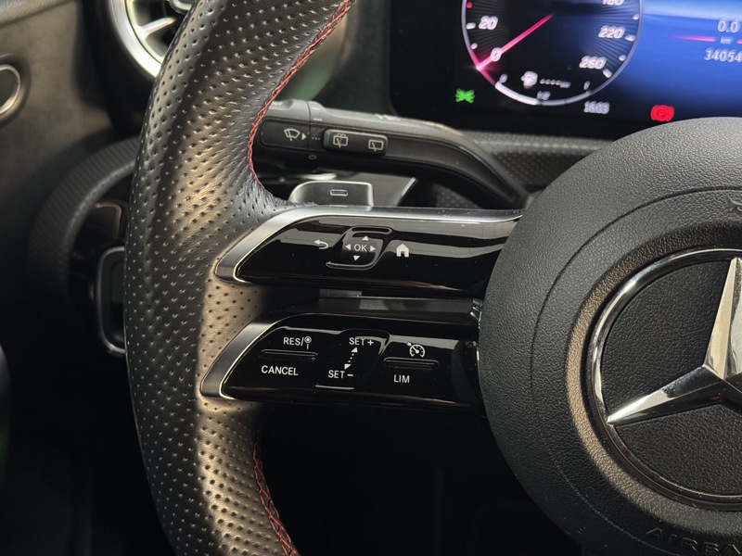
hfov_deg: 39.7
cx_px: 371
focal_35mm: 48
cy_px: 278
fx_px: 1029
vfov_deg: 30.3
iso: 640
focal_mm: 6.76
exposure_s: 1/20
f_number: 1.78
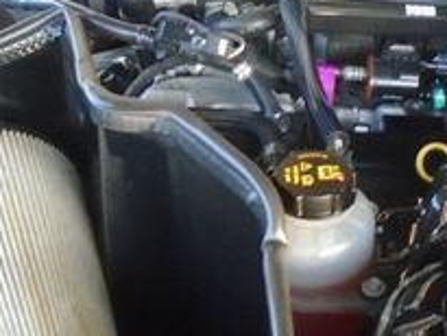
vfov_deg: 18.2
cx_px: 379
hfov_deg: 23.6
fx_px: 1047
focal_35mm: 81
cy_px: 109
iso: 400
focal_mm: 4.6
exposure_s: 1/25
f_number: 3.2
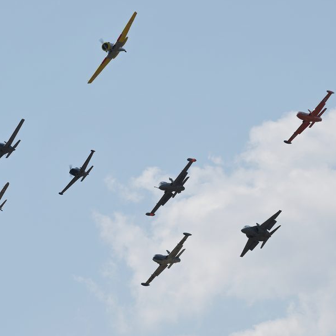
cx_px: 131
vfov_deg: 4.1
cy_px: 172
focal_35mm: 430
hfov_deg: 4.1
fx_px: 4722
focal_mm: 200
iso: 100
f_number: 11
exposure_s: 1/500
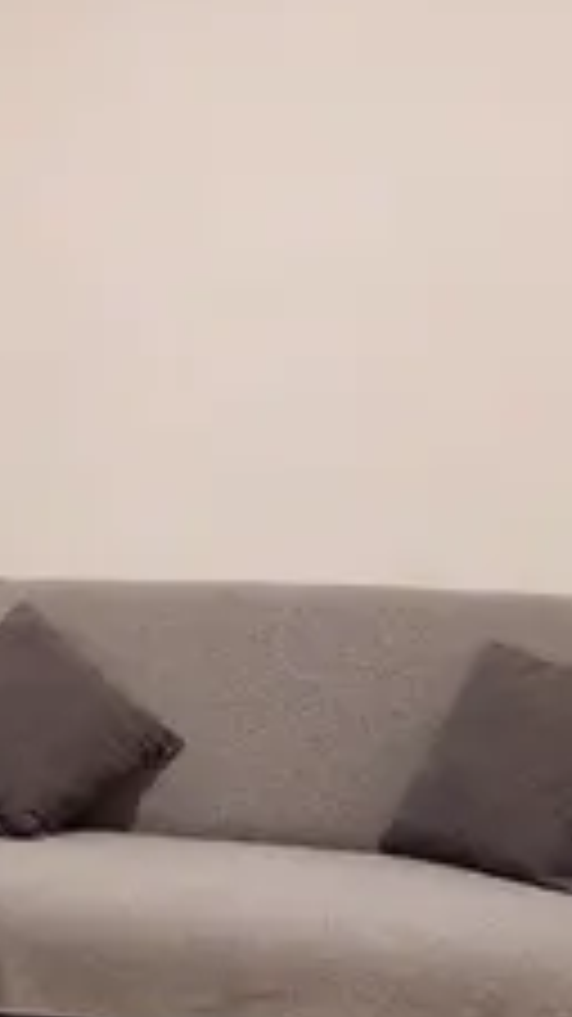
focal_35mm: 51
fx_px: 1376
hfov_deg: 21.3
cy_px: 702
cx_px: -167
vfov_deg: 40.0
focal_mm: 5.23
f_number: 1.8
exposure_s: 1/50
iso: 250
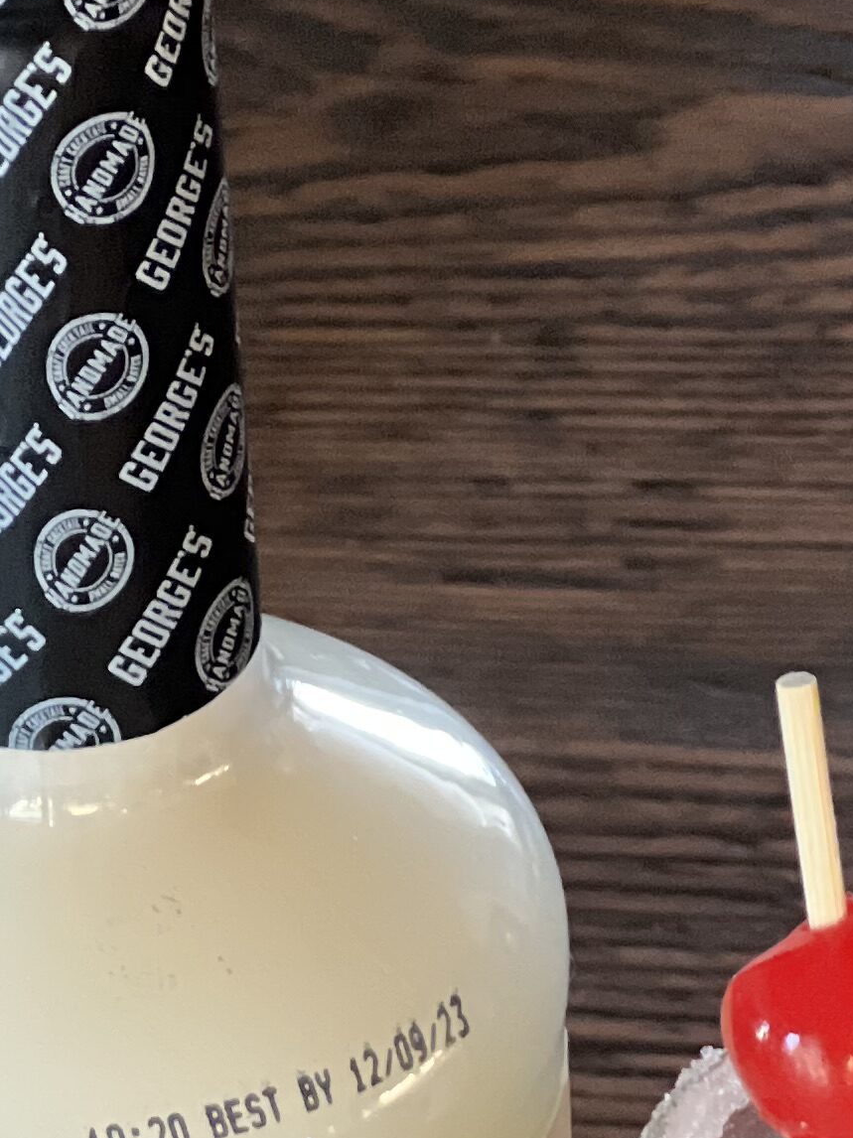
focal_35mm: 271
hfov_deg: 5.5
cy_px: 1463
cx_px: 675
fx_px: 8907
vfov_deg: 7.2
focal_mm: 9
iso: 400
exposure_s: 1/20
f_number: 2.8
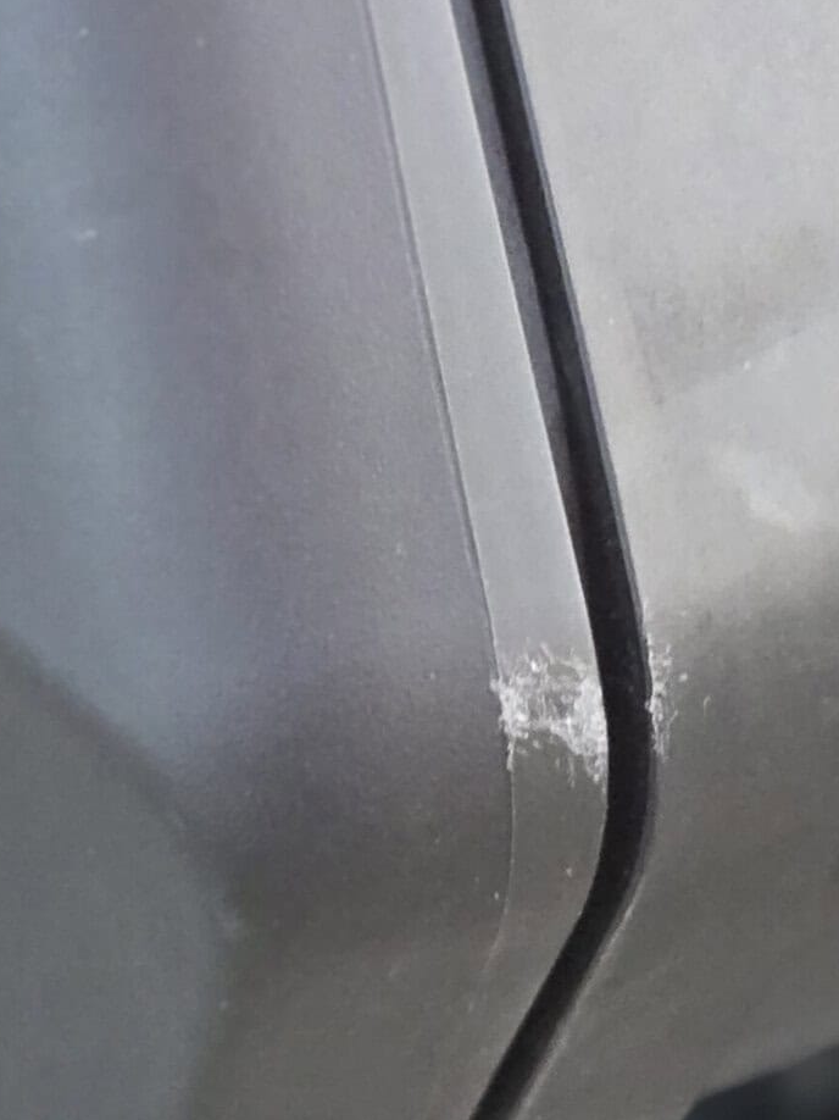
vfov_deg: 12.8
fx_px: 4979
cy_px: 656
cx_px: 489
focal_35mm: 154
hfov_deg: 9.6
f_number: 2.4
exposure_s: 1/100
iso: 400
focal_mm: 7
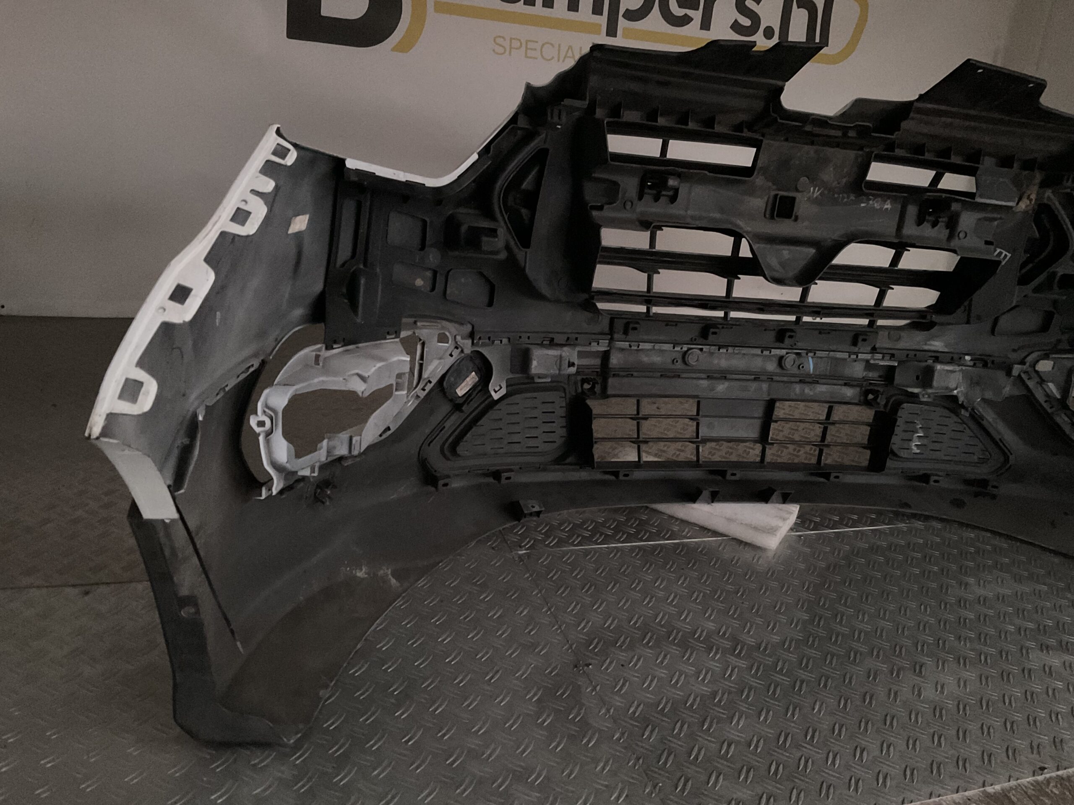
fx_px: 900
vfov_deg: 48.2
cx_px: 537
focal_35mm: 29
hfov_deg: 61.7
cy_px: 402
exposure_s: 1/17
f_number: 1.8
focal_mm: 3
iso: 800
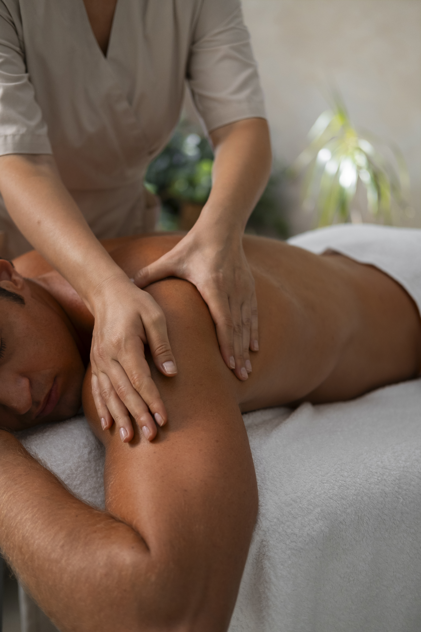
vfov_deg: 37.5
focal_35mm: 53
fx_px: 930
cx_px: 210
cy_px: 316
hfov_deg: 25.5
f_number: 2
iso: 640
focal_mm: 35
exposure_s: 1/400
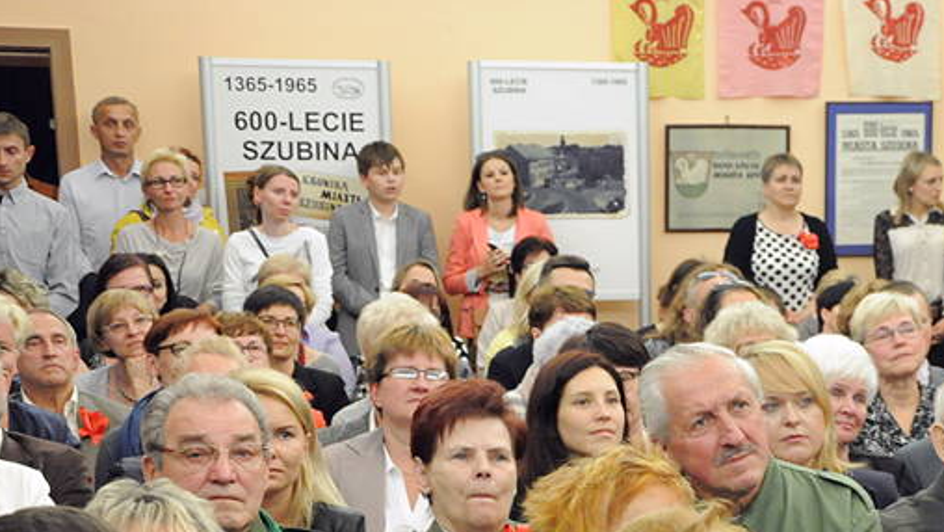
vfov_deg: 13.1
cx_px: 751
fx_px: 2300
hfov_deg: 22.9
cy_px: 492
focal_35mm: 92
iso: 2500
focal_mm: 35
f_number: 5.6
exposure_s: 1/80
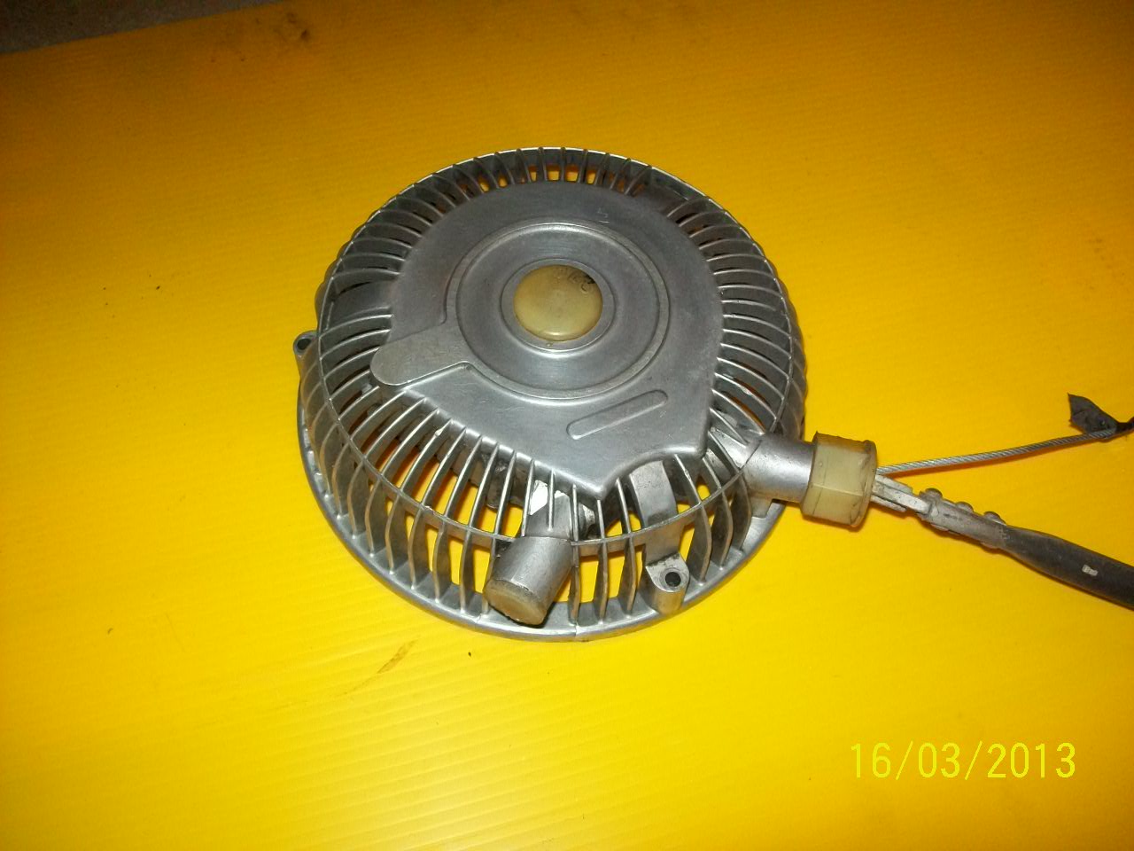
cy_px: 426
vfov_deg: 39.7
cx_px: 567
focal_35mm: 36
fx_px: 1179
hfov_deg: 51.4
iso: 200
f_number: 2.7
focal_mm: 6
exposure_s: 1/125
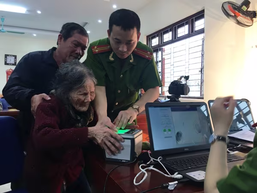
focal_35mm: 29
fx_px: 215
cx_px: 128
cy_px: 96
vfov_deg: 48.2
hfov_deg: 61.7
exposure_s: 1/33
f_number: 2.2
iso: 64
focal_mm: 4.15
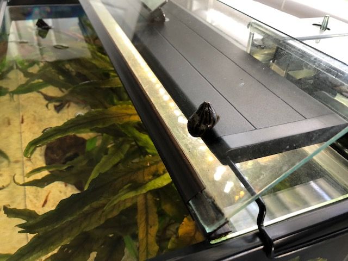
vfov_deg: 49.7
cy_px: 130
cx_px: 174
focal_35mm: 28
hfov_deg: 63.4
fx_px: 281
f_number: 1.8
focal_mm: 3.99
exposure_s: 1/16
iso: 50
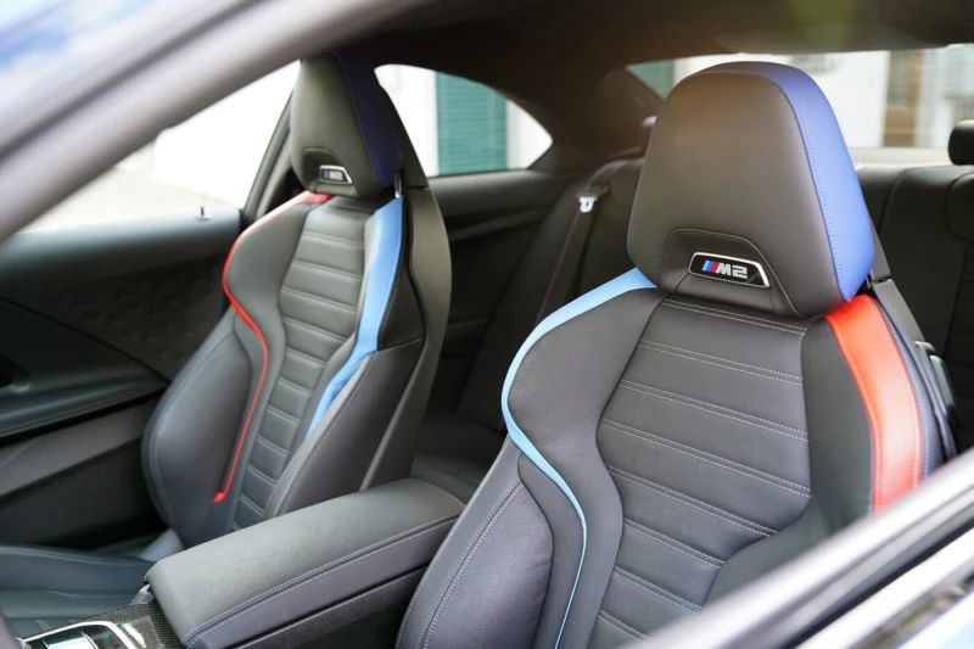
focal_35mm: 35
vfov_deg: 37.8
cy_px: 324
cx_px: 487
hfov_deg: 54.4
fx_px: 947
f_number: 4
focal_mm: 35
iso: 2000
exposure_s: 1/160
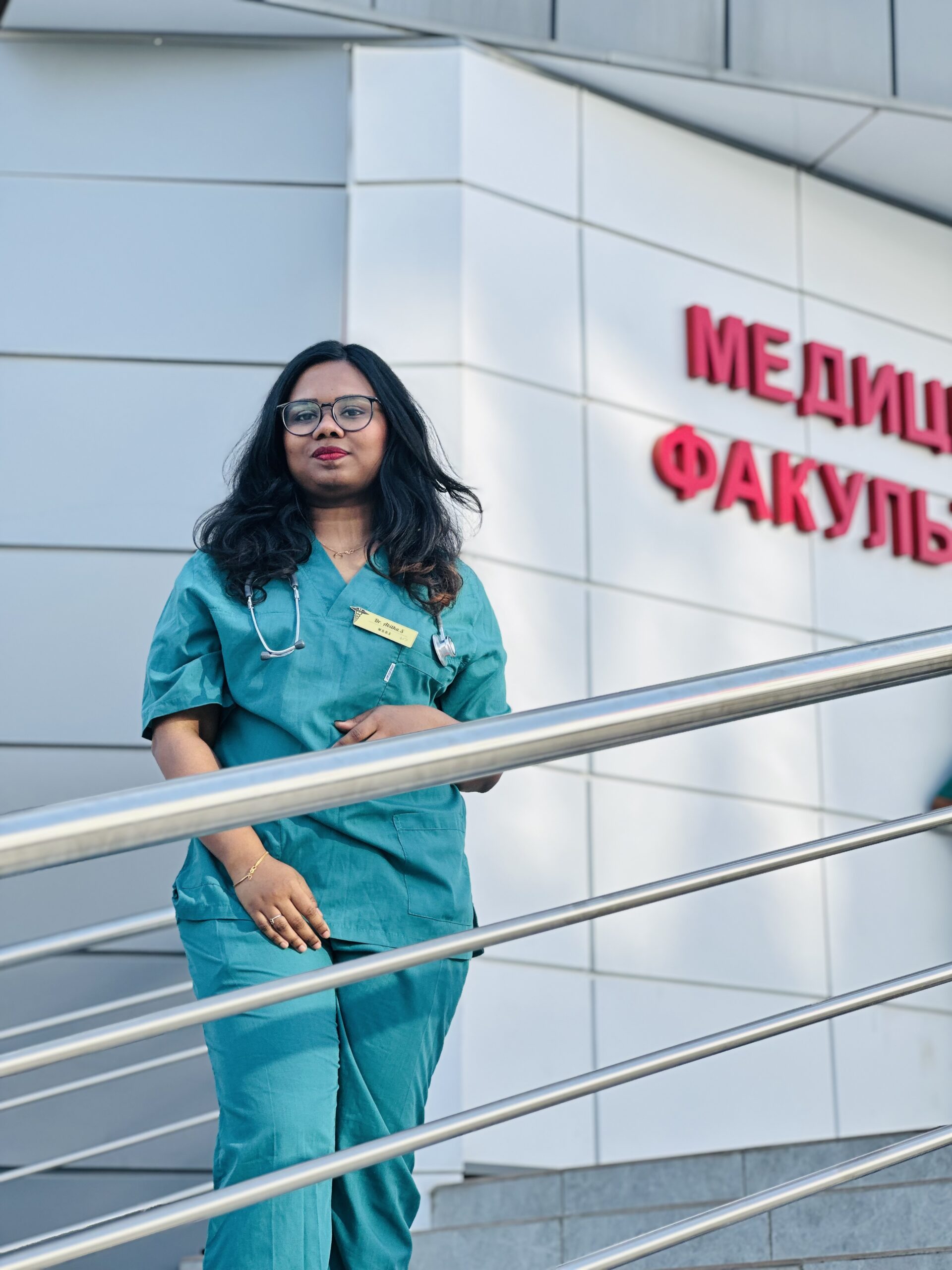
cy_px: 635
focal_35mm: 77
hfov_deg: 19.1
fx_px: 2824
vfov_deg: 25.3
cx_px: 476
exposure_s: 1/121
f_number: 2.8
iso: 20
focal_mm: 9
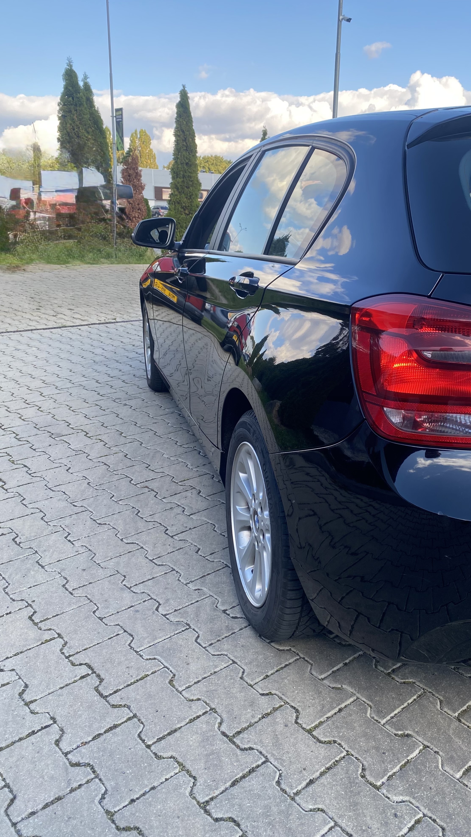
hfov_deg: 39.7
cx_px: 314
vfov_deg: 66.1
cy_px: 410
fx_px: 644
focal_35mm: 29
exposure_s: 1/395
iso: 32
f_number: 1.8
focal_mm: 4.25
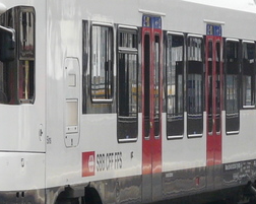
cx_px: 87
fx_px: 3436
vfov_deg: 3.4
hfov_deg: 4.3
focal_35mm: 454
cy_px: 55
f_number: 5.6
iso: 100
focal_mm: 19.2
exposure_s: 1/250
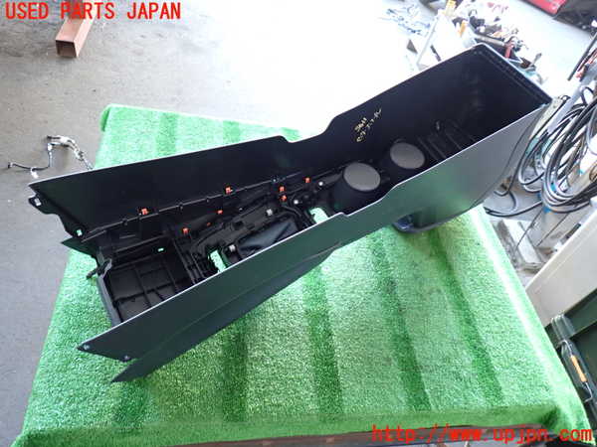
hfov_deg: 69.4
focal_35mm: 25
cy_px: 224
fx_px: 431
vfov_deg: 54.9
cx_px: 298
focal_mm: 4.5
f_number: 2
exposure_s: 1/30
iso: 400
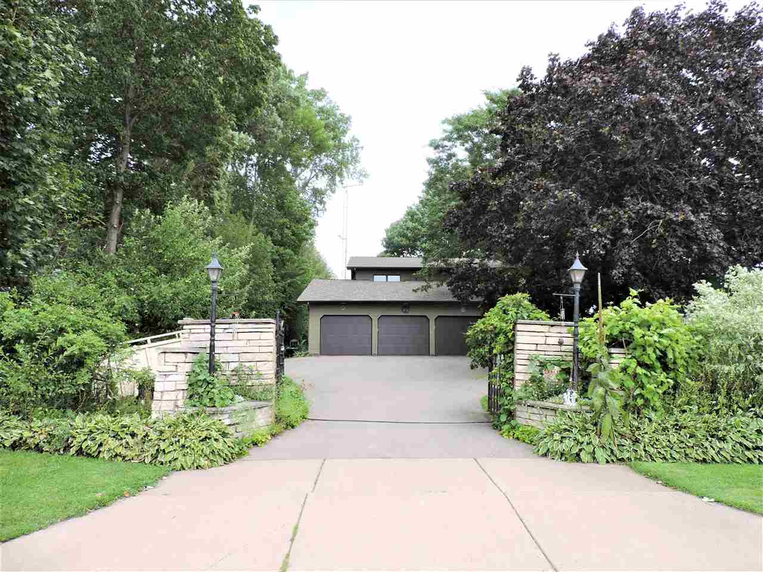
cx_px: 382
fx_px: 529
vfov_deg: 56.8
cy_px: 286
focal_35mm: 24
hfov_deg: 71.6
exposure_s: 1/400
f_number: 3
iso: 100
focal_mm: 4.3
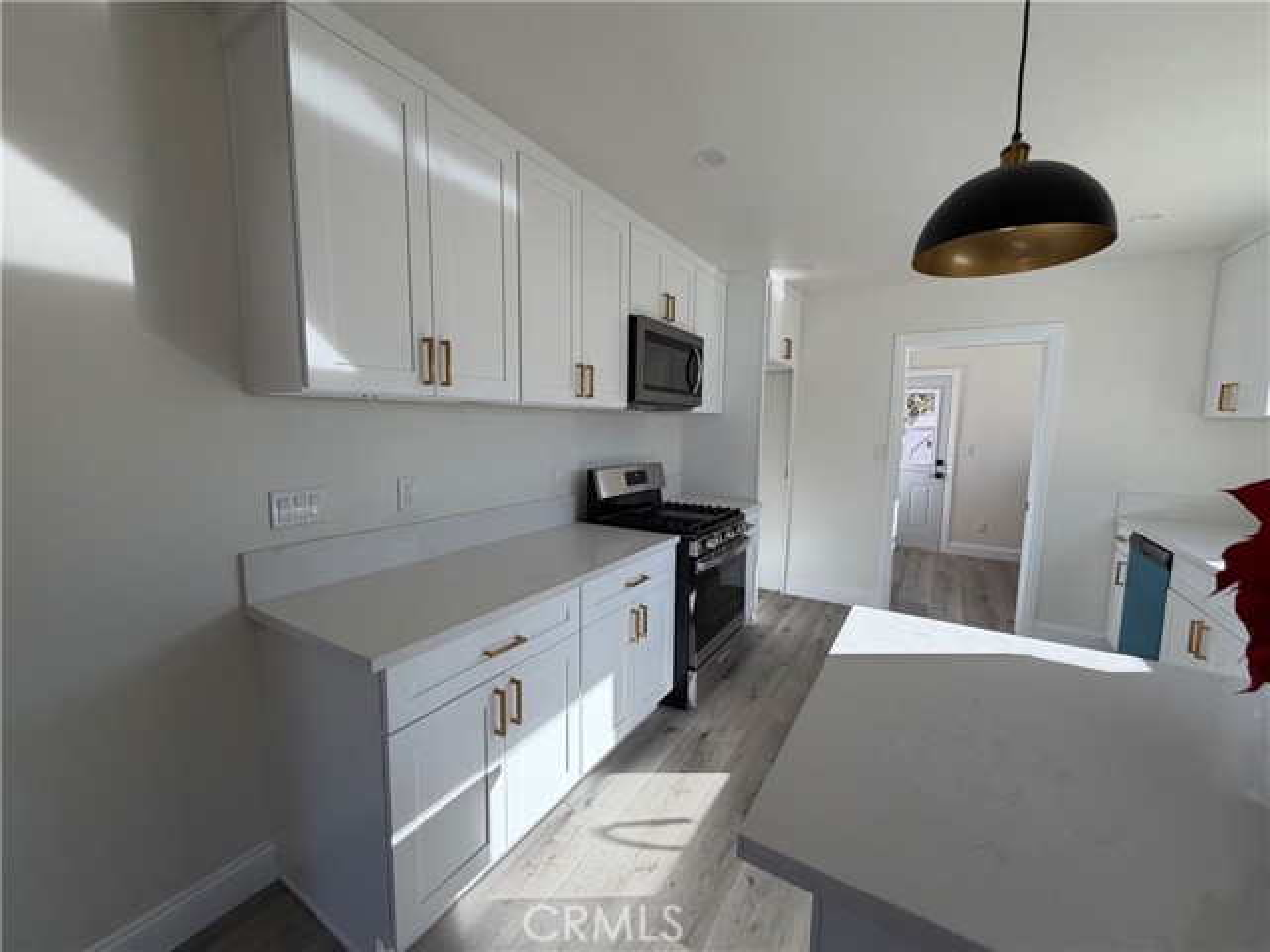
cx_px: 635
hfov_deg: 102.1
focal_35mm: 14
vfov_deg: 85.7
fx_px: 514
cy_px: 476
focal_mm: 2.22
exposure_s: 1/179
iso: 50
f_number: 2.2
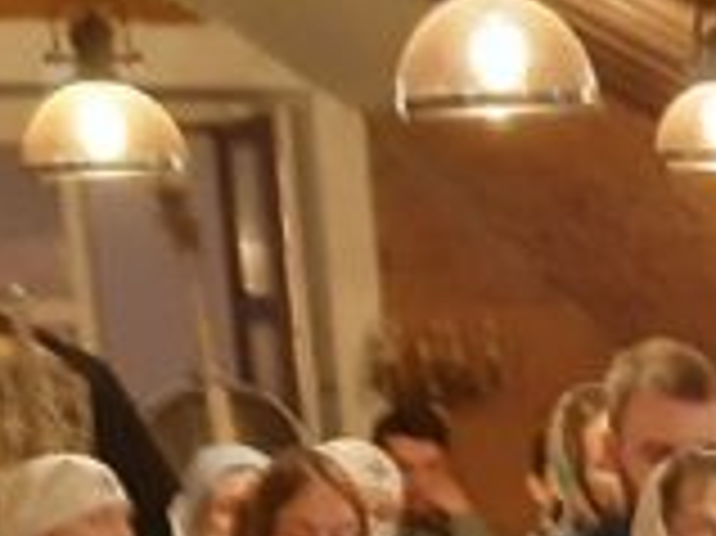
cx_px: 991
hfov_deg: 12.3
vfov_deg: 8.7
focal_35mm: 155
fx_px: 3204
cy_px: 1293
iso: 800
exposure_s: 1/25
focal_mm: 5.23
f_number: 1.8
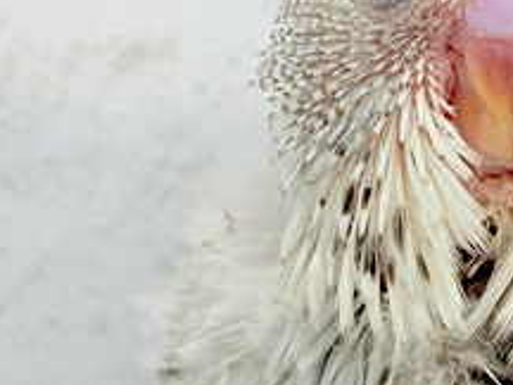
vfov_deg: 9.6
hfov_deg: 12.5
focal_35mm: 154
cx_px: 601
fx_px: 2282
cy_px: 285
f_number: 1.6
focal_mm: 5.96
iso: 40
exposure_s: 1/50
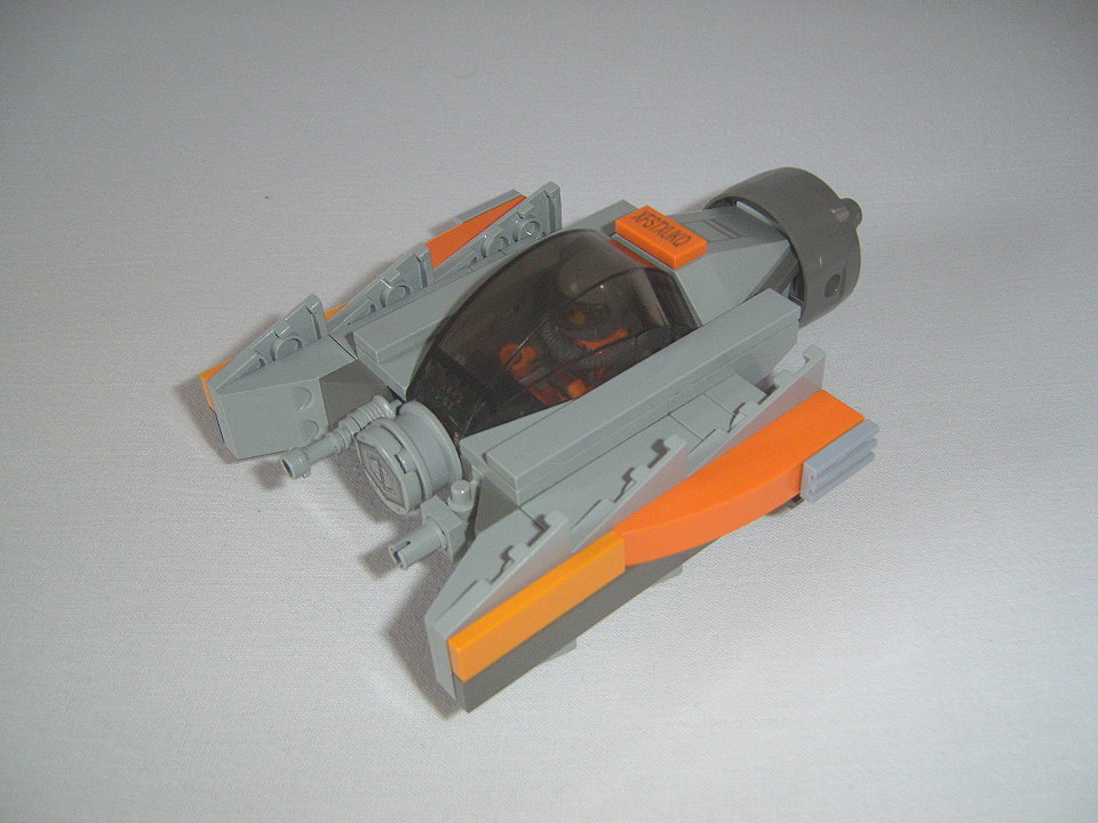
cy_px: 412
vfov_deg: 37.7
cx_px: 549
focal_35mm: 38
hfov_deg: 49.0
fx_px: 1205
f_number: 2.8
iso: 100
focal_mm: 7.8
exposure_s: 1/30
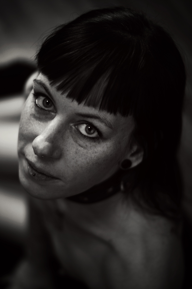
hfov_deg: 18.1
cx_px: 96
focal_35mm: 75
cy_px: 144
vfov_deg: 27.0
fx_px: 601
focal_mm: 50
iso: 100
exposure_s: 1/50
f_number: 1.8
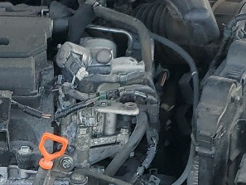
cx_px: 4
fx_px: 995
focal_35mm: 140
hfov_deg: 13.9
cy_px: 285
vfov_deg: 10.2
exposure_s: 1/435
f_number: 1.5
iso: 50
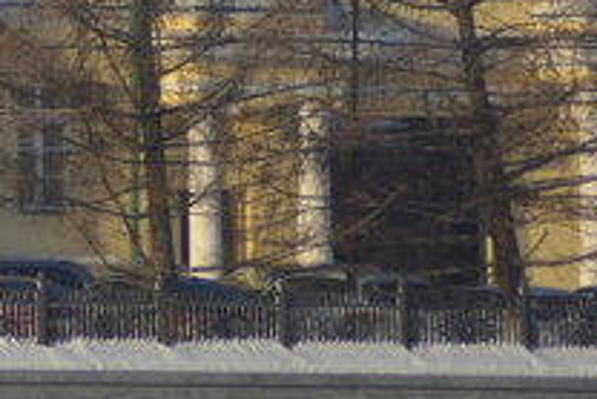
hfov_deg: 1.7
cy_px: -332
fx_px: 20145
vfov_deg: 1.1
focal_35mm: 1214
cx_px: -809
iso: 250
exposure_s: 1/2000
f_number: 5.6
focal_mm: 210
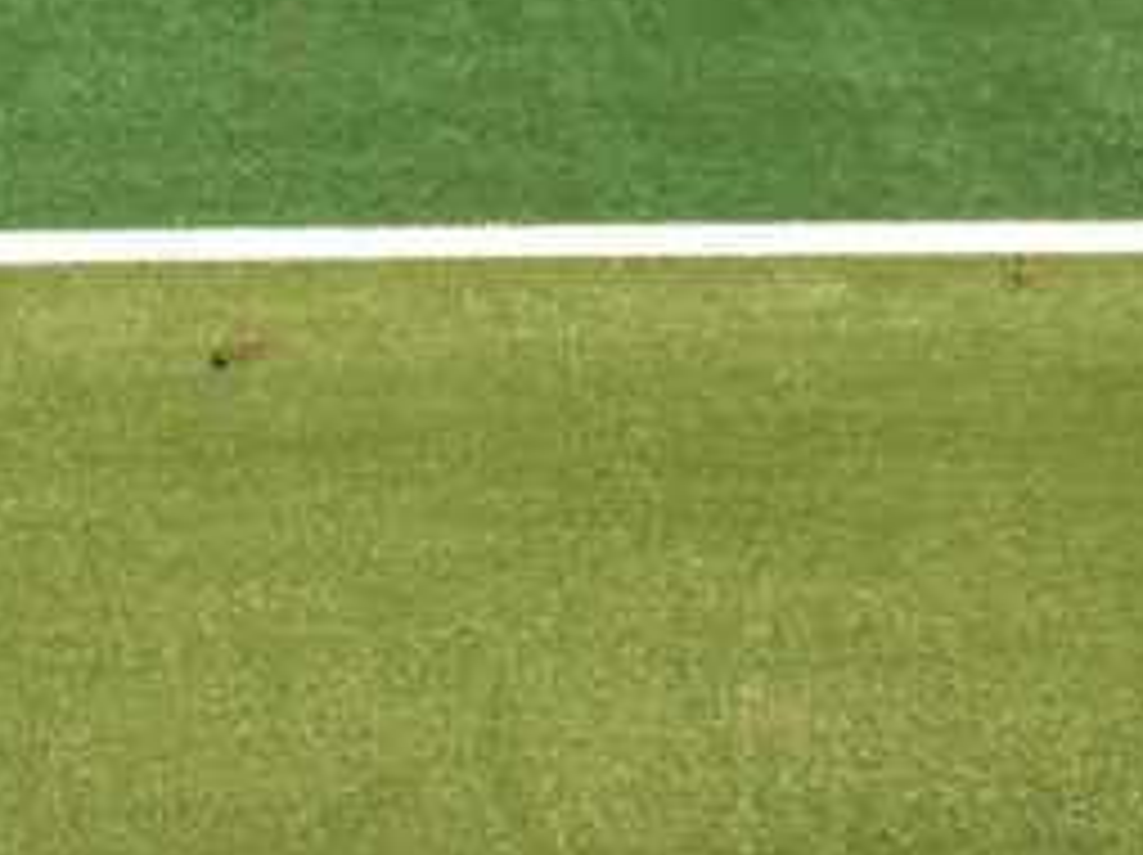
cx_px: -270
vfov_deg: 11.6
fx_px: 3860
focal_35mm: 117
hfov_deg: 16.1
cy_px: -720
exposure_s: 1/662
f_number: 2.2
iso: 32
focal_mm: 4.15
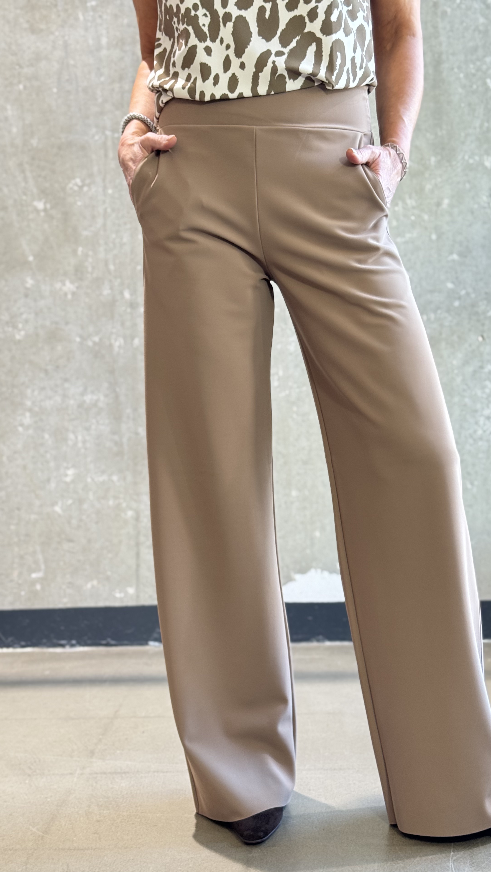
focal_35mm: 55
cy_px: 444
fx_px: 1273
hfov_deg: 21.8
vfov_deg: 37.8
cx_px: 299
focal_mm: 6.76
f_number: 1.78
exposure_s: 1/50
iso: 125
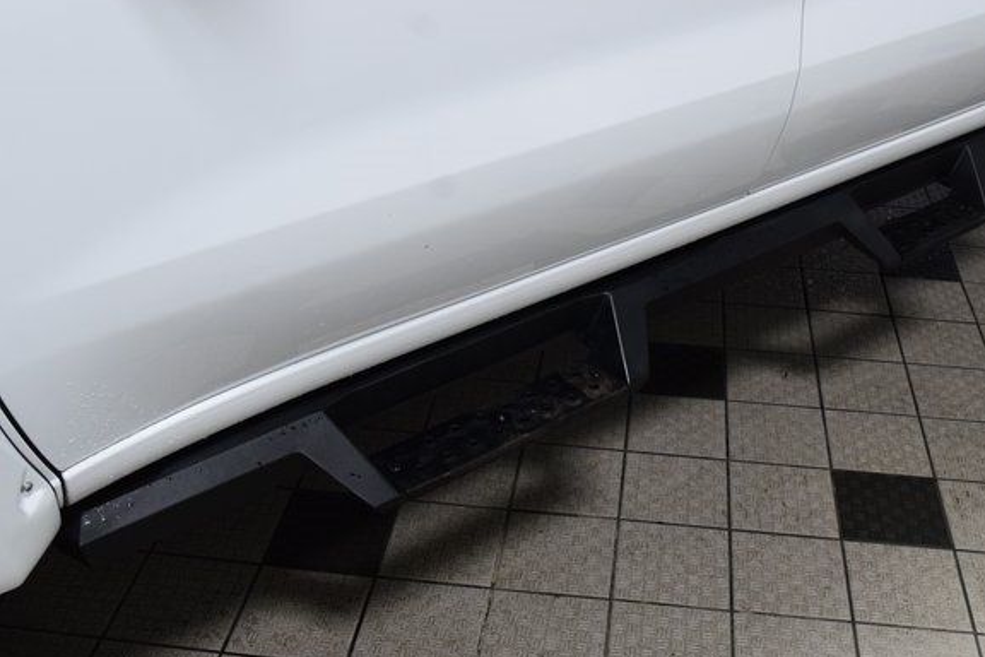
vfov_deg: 33.4
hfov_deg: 48.4
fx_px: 1094
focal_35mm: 40
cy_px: 346
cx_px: 546
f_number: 6.3
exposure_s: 1/60
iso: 1600
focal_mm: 24
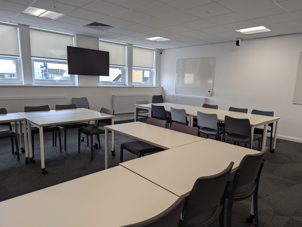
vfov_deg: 56.9
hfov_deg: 71.5
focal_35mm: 24
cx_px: 151
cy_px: 114
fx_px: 210
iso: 46
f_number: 1.85
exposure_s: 1/100
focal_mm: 6.81
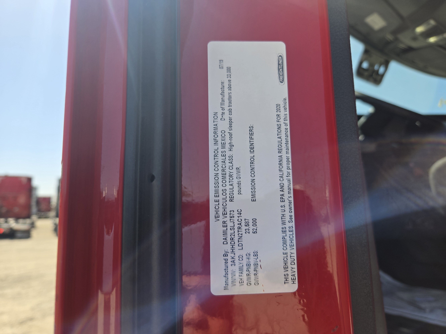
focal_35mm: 23
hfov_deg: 73.9
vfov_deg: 58.9
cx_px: 223
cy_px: 167
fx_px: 296
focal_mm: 5.4
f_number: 1.8
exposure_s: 1/1013
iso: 25
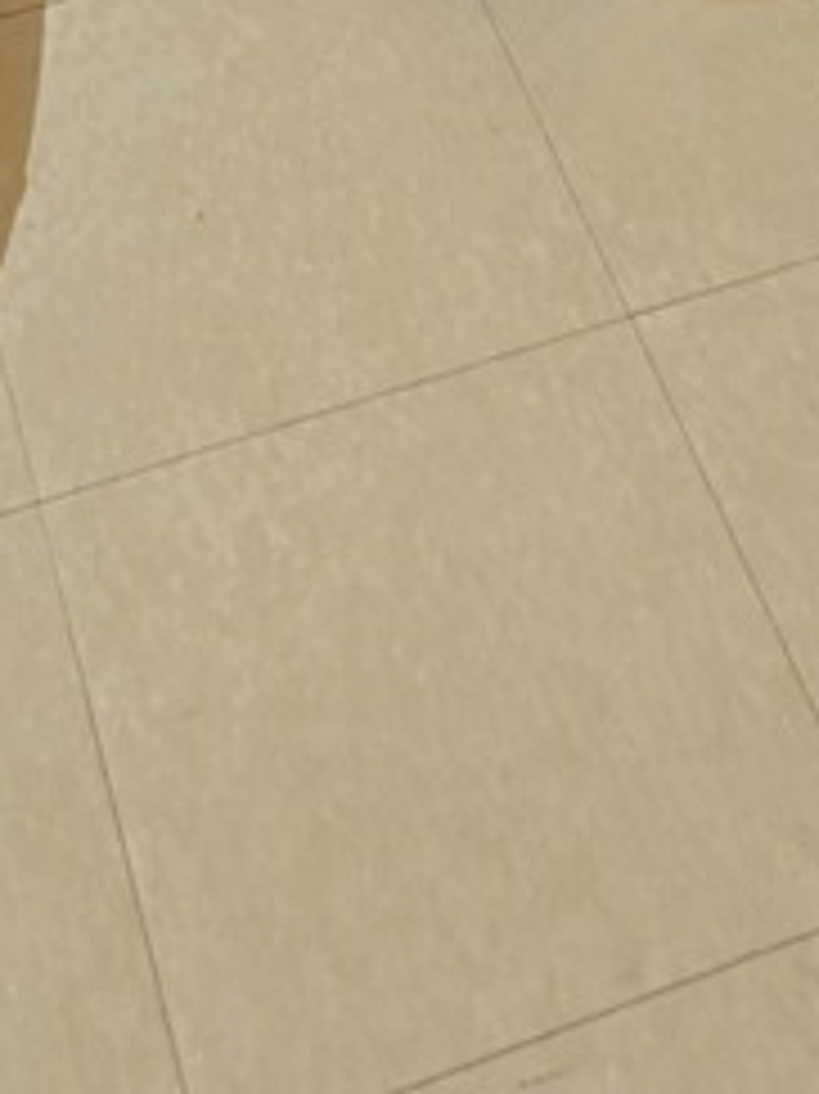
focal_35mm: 97
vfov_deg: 16.1
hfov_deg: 15.2
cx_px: 490
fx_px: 3063
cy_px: -1031
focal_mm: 5.4
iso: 1000
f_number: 1.8
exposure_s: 1/60
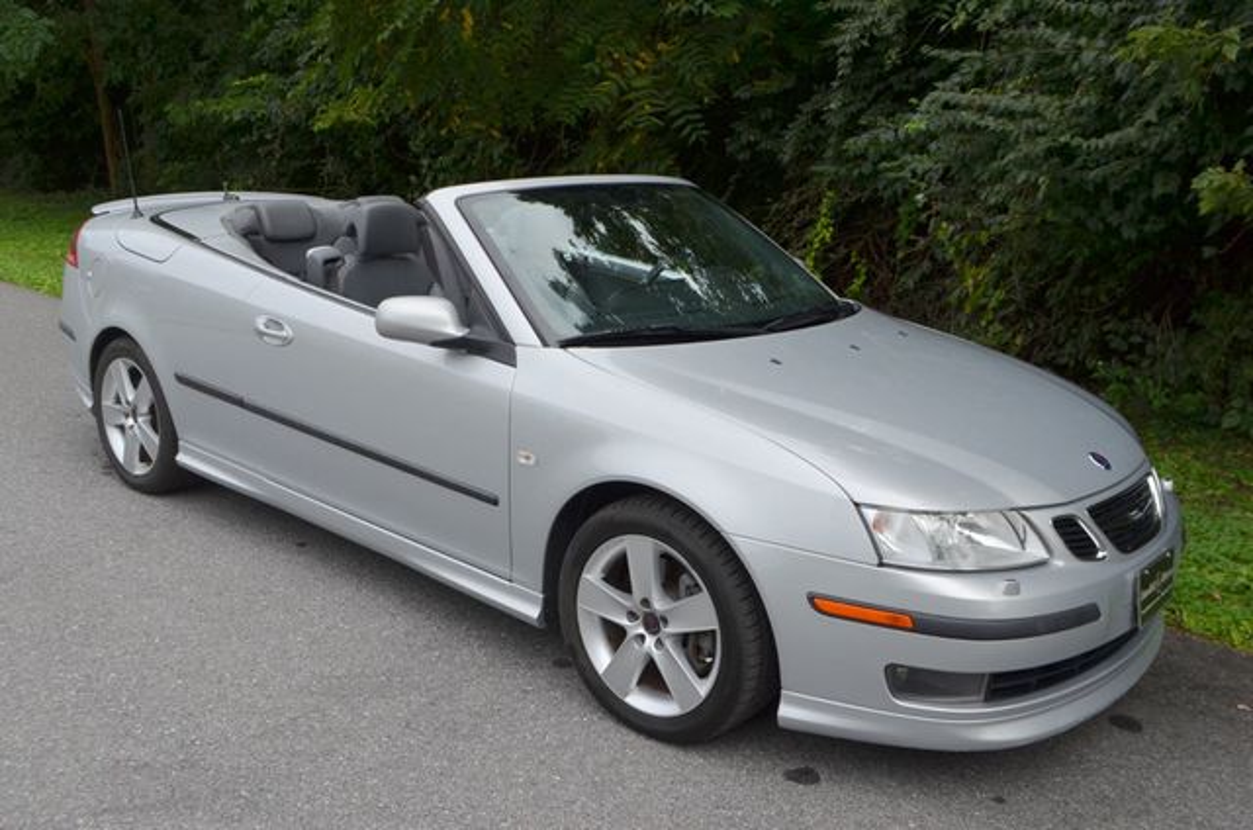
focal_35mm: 33
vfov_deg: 39.8
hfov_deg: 57.3
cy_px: 415
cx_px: 626
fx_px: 1146
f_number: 8
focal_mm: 22
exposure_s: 1/250
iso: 180
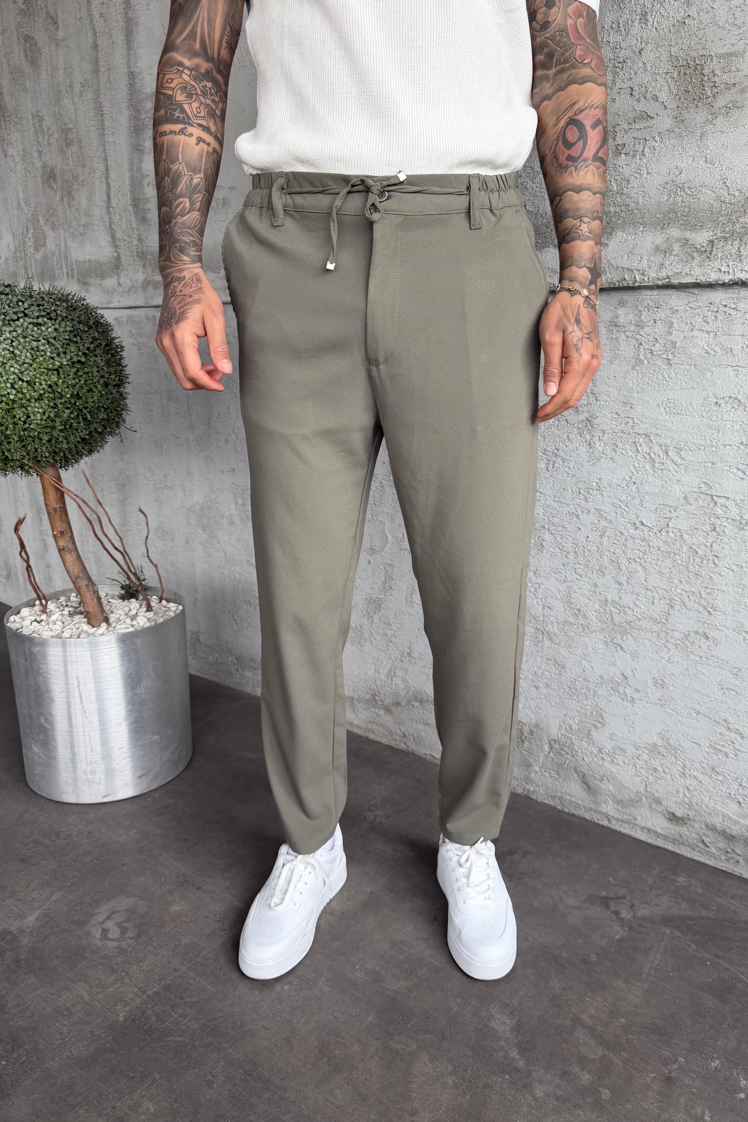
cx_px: 416
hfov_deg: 51.2
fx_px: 779
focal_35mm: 25
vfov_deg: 71.5
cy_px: 562
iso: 80
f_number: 1.78
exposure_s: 1/494
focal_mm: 6.76
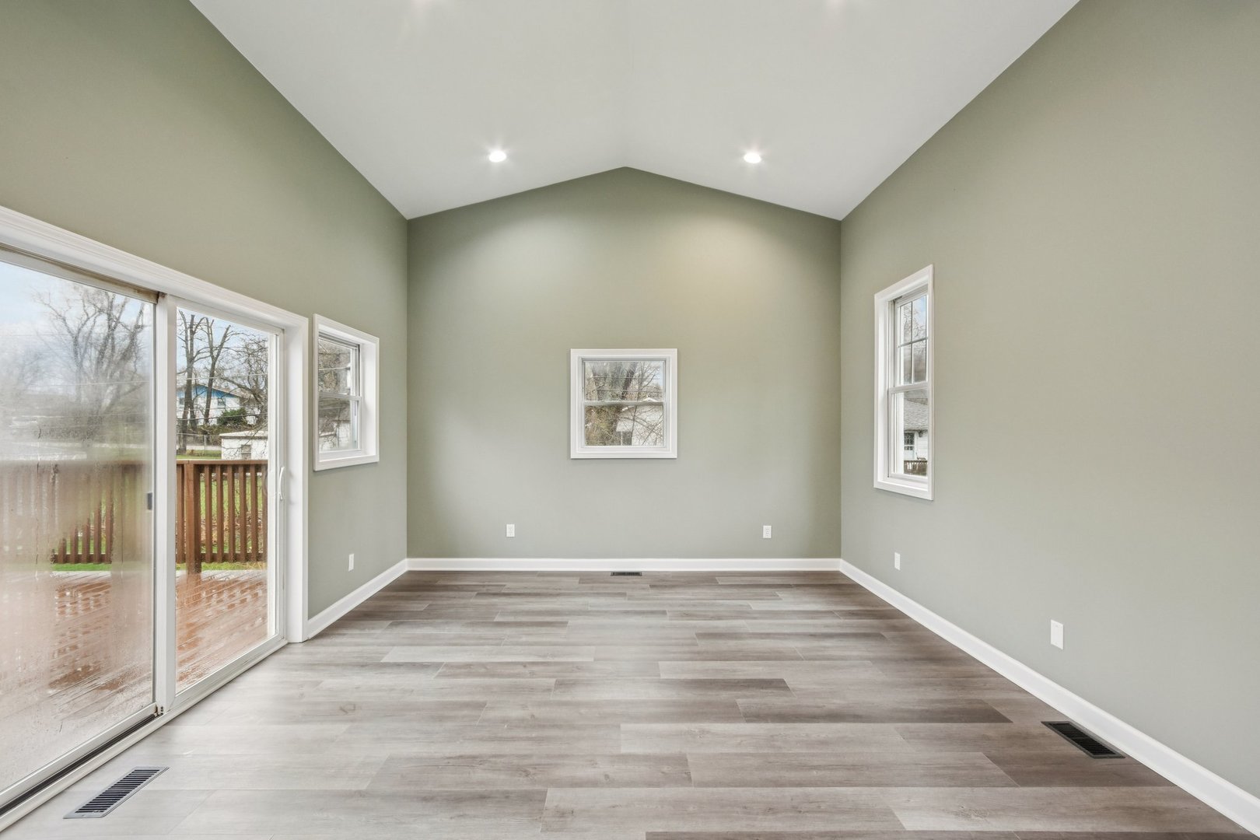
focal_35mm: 15
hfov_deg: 100.4
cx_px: 630
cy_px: 420
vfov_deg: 77.3
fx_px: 525
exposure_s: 1/30
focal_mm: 10
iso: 400
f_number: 8
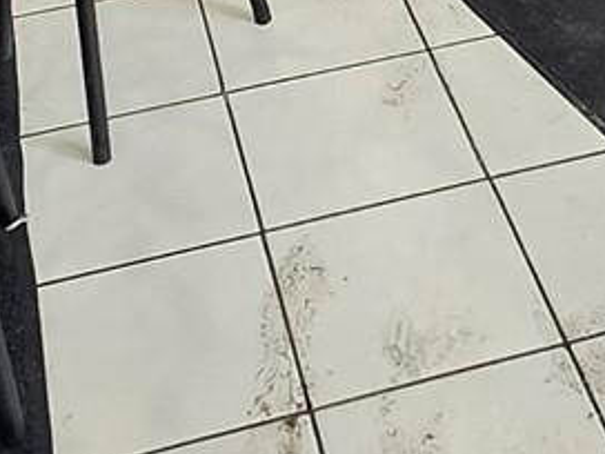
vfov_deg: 11.8
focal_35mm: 98
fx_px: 1713
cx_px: 454
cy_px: -685
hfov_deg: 19.9
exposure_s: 1/120
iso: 200
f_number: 1.9
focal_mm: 2.2
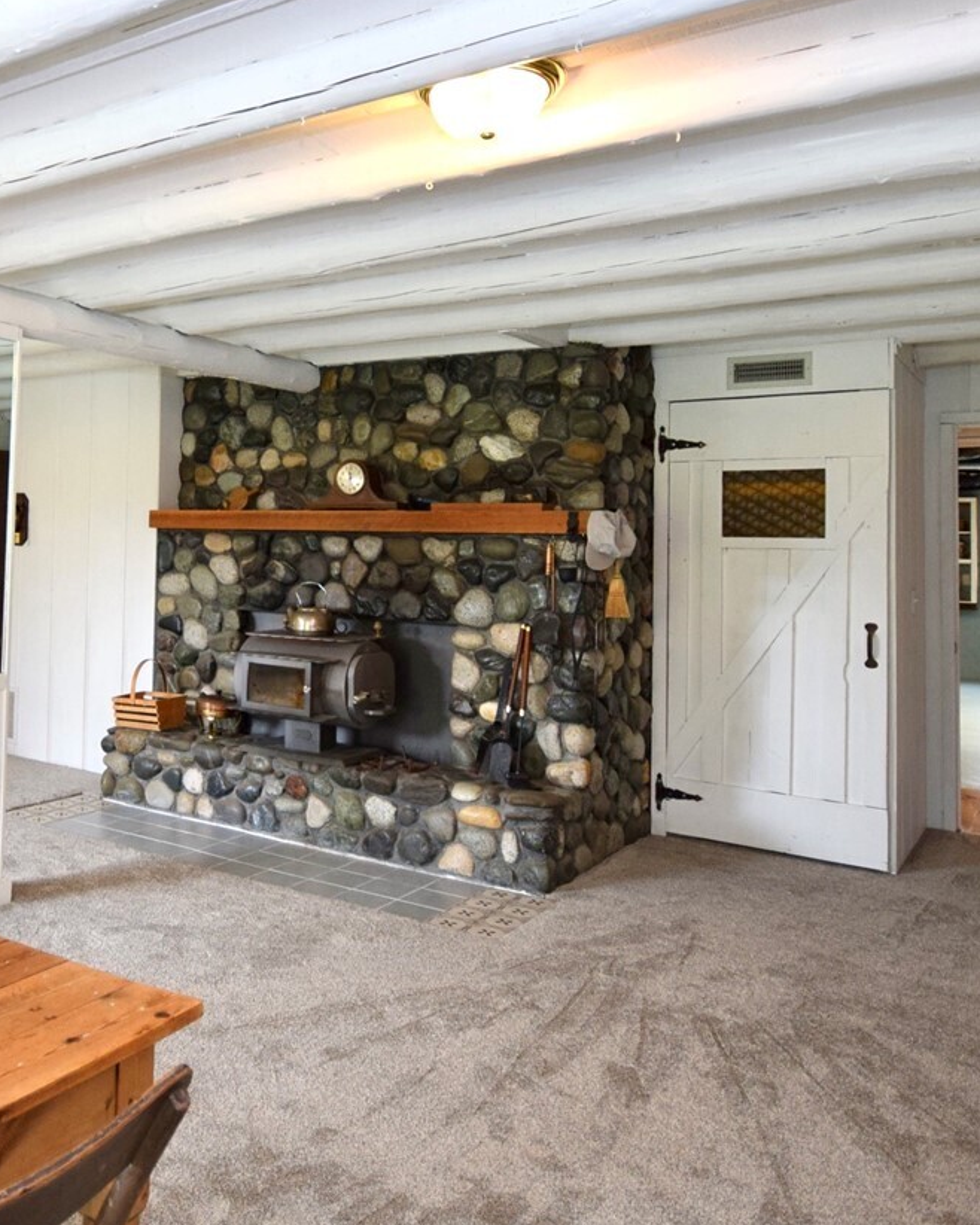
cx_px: 222
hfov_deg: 47.7
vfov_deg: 59.9
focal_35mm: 29
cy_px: 481
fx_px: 1052
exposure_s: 1/60
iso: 560
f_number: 4
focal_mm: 10
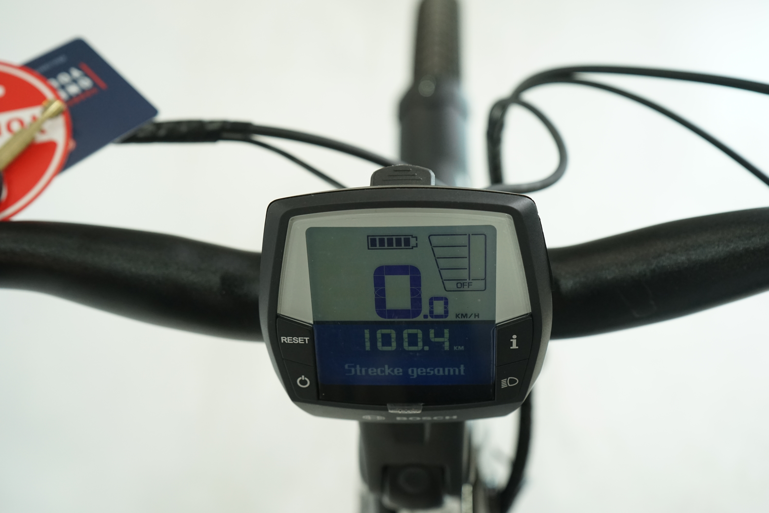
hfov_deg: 48.5
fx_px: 854
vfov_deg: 33.4
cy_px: 256
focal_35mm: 40
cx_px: 384
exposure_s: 1/200
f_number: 5.6
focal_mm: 40
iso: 1600
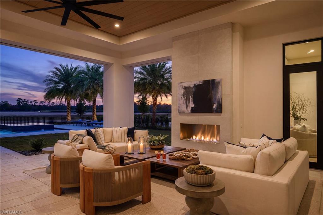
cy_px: 108
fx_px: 202
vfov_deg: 56.1
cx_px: 162
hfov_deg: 77.3
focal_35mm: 22
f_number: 8
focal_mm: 22.5
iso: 100
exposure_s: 1/200
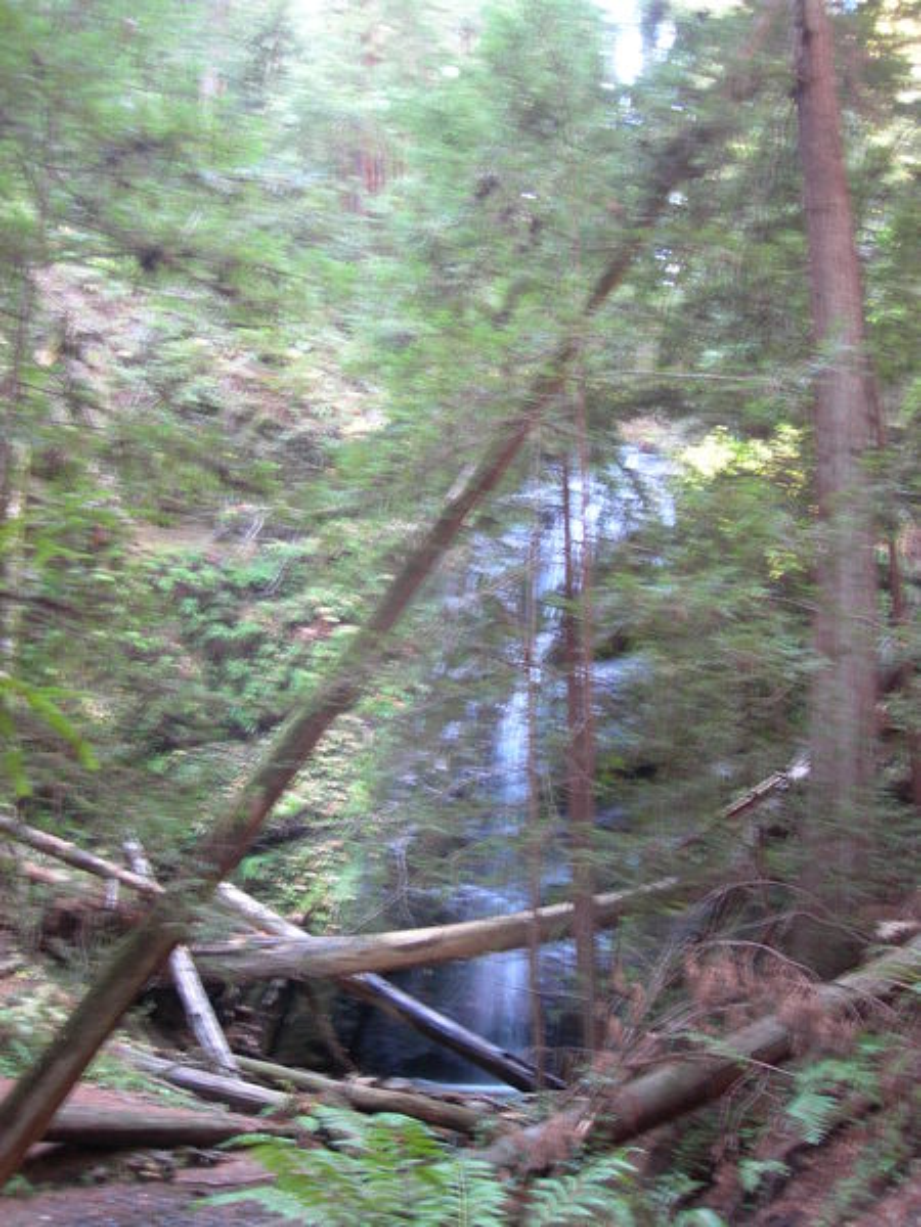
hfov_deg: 37.7
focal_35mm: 38
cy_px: 614
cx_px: 460
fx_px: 1348
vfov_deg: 49.0
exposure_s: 1/3.7
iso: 168
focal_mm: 7.8
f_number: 2.8
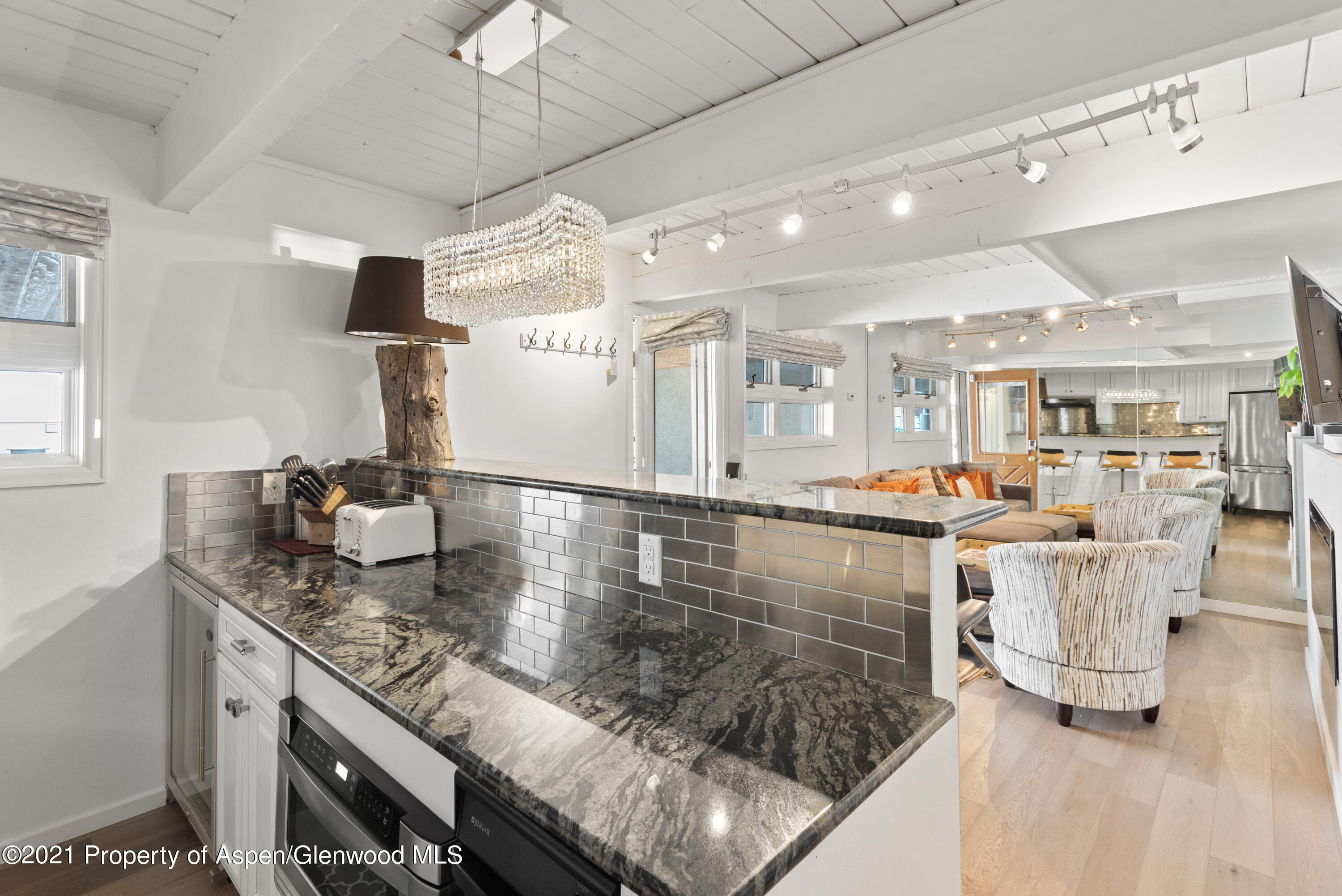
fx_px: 634
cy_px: 448
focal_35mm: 17
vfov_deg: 70.5
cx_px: 671
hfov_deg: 93.3
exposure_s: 1/6
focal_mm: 17
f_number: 7.1
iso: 400
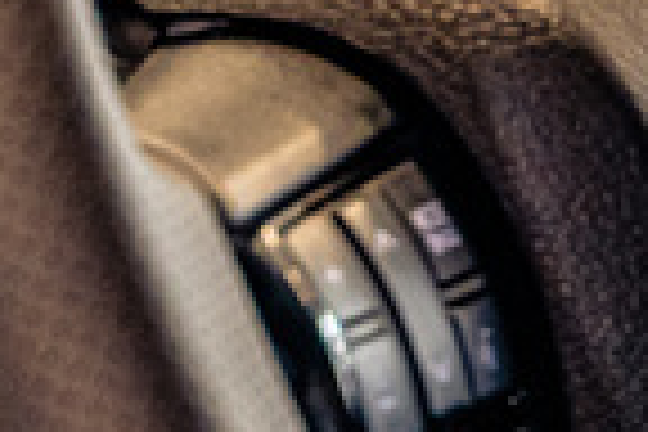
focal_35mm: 534
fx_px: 9611
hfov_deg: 3.8
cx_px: 934
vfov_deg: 2.6
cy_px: 63
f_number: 2.8
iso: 1250
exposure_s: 1/125
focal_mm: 75
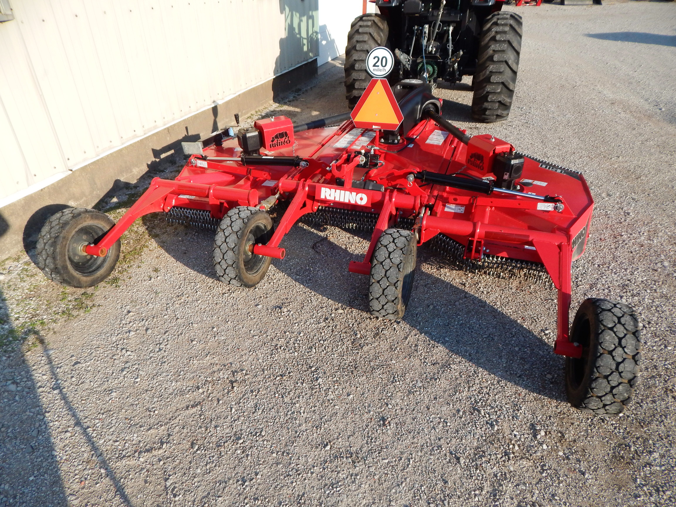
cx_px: 338
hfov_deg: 76.4
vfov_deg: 61.1
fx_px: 430
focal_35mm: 22
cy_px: 254
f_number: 3
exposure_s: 1/1000
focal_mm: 4
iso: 125
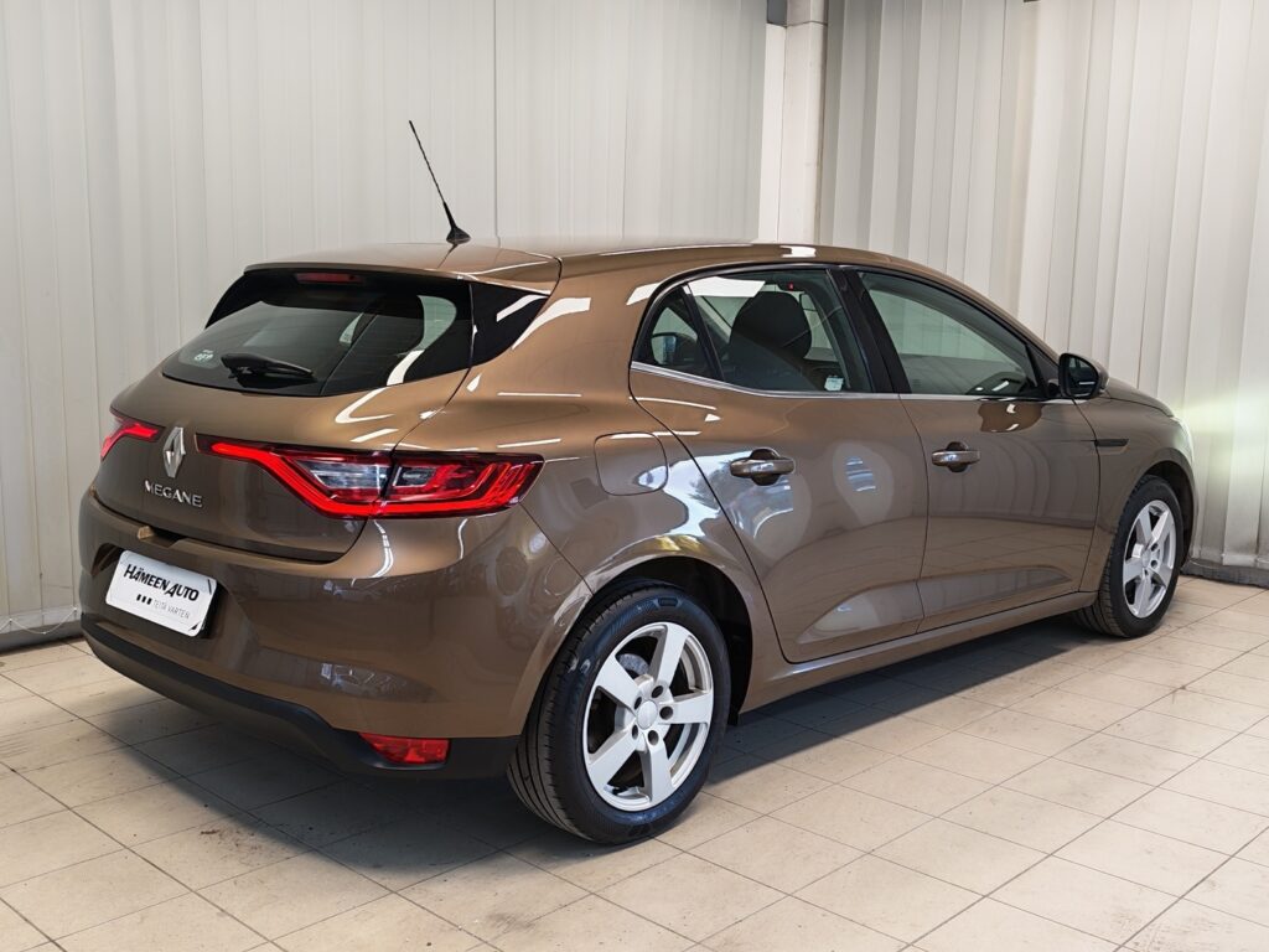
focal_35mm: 36
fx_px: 1320
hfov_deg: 51.4
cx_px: 634
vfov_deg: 39.7
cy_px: 476
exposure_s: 1/50
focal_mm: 5.4
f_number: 1.6
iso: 80
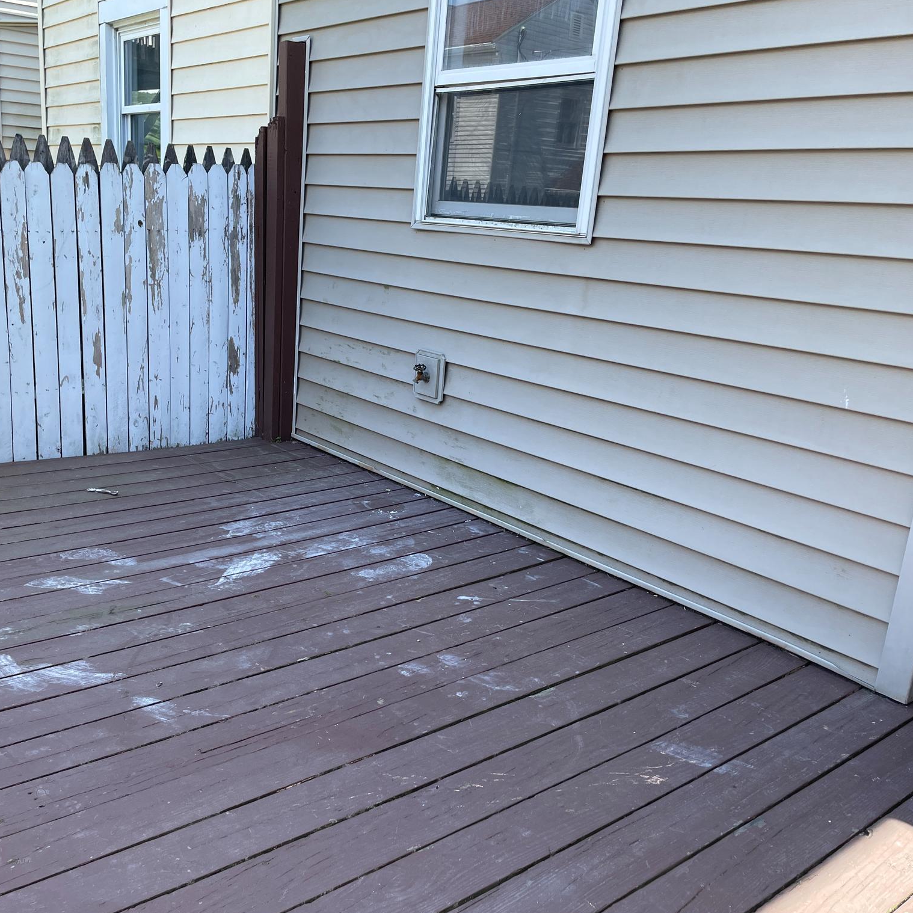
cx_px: 377
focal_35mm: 31
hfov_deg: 52.3
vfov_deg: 52.5
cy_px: 460
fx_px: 925
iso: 32
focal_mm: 4.2
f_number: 1.6
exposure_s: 1/622
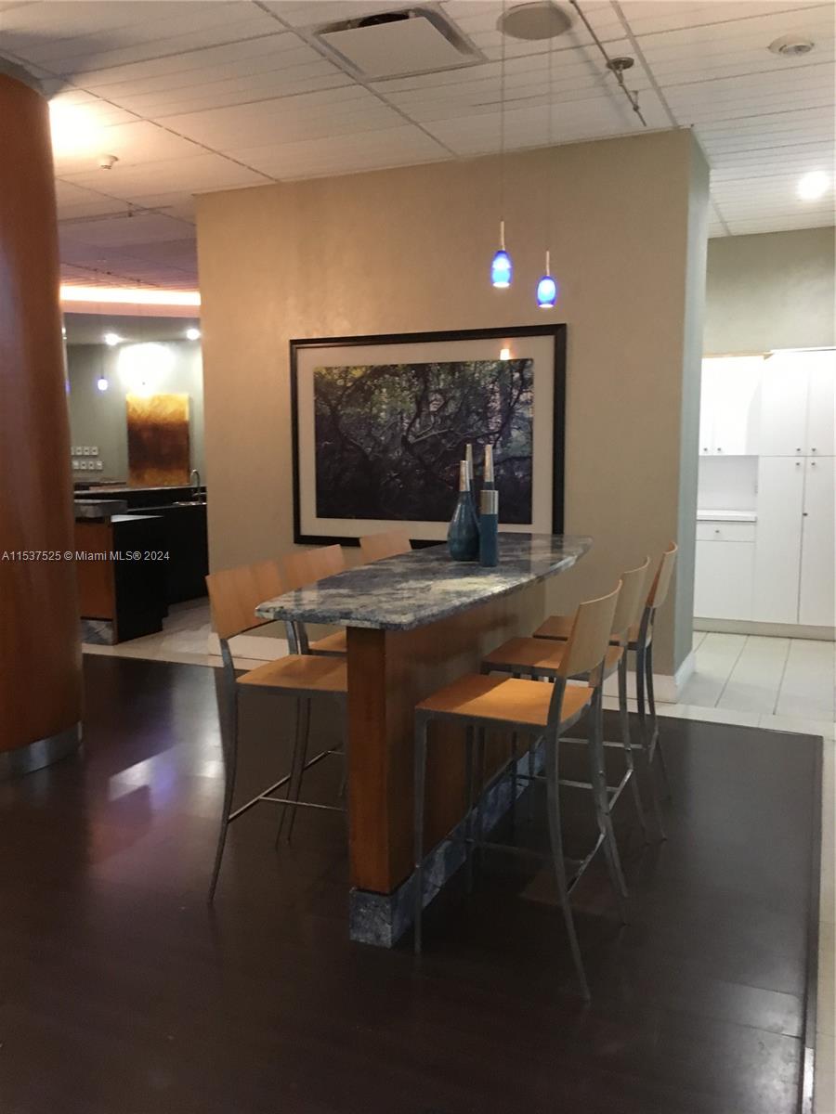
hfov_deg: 48.2
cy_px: 557
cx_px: 418
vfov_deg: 61.7
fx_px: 934
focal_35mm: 29
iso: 250
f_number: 2.2
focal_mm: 4.15
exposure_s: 1/15
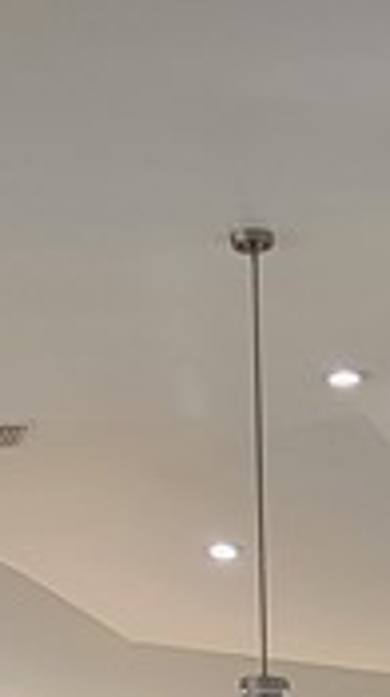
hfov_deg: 12.9
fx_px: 1531
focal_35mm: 83
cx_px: 744
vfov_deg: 21.4
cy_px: 1051
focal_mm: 2.2
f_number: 2.2
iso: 100
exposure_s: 1/120
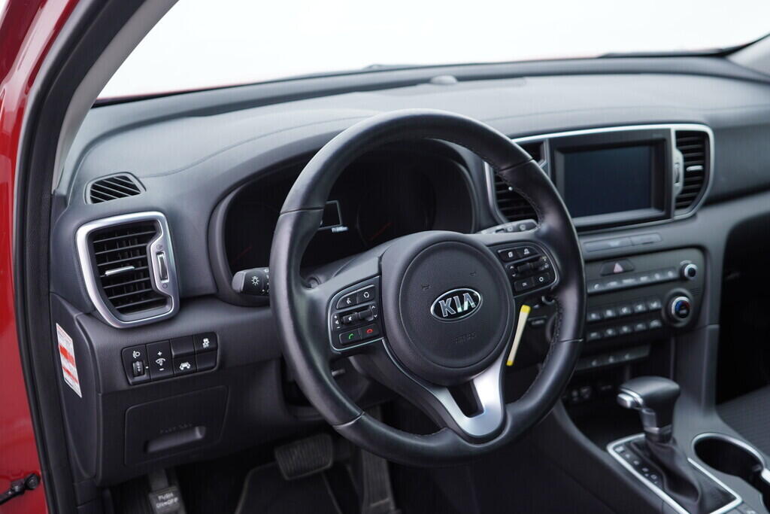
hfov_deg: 53.1
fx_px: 770
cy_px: 257
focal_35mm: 36
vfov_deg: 36.9
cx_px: 385
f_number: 2.8
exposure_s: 1/40
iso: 160
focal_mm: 24
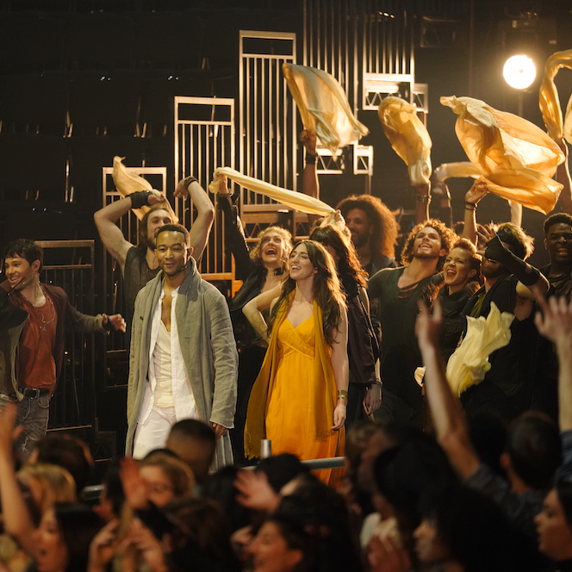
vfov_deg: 6.8
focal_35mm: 256
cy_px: 286
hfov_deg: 6.8
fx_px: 4786
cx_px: 184
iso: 3200
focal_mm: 200
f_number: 3.2
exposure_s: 1/400
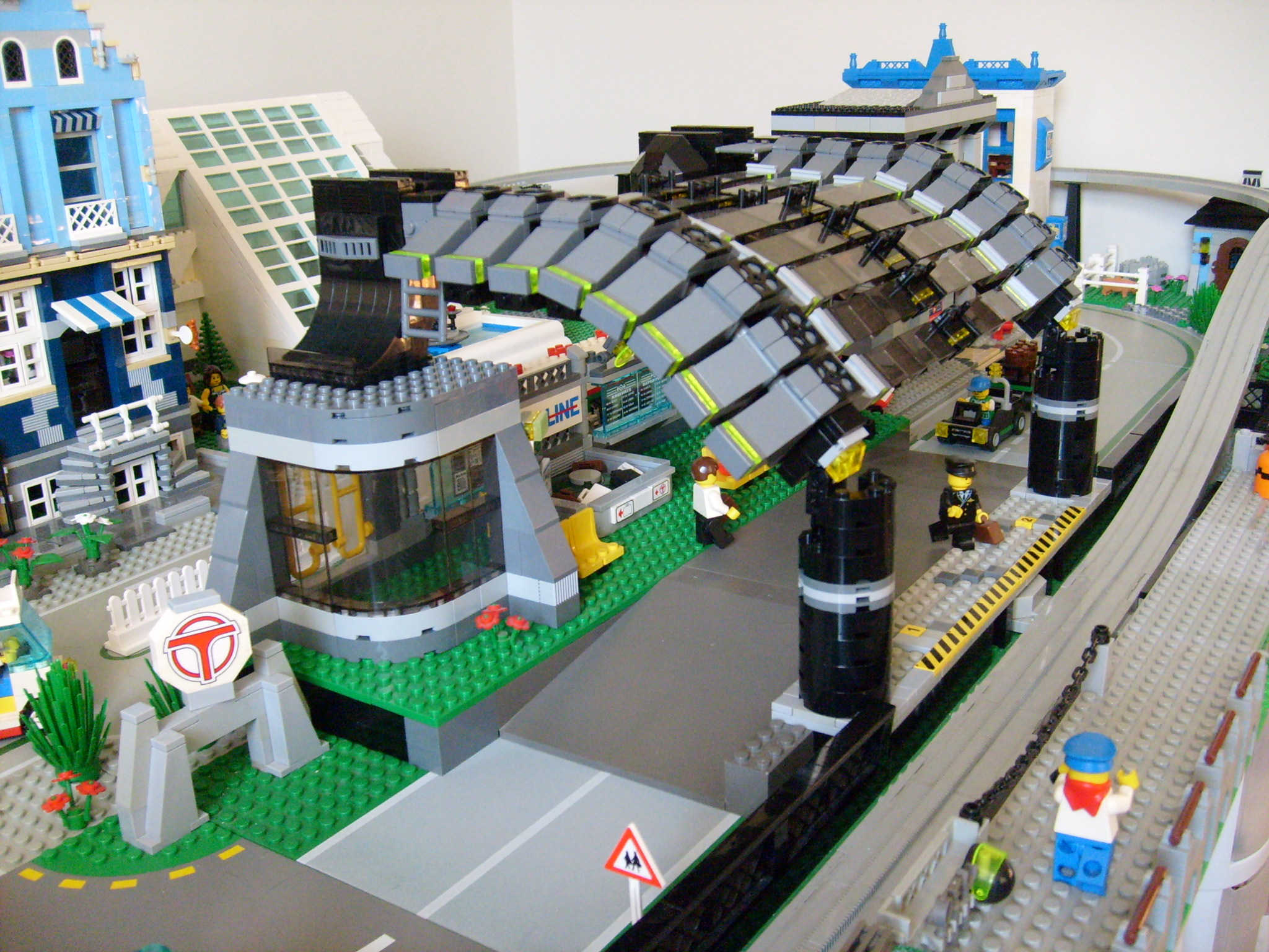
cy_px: 476
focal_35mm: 35
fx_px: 1283
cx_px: 634
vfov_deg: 40.7
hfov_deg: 52.6
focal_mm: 5.8
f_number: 2.8
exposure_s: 1/30
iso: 200
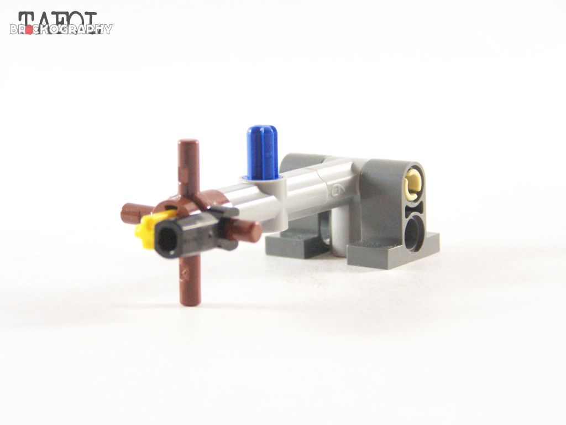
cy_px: 212
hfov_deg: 20.9
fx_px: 1537
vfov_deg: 15.7
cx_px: 283
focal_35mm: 94
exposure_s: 1/60
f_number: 3.2
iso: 400
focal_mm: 15.6
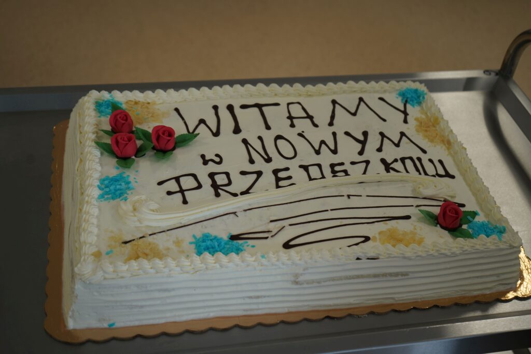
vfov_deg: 29.3
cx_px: 266
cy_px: 177
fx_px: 679
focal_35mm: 46
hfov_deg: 42.7
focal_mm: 46
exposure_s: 1/160
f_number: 4.5
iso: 320
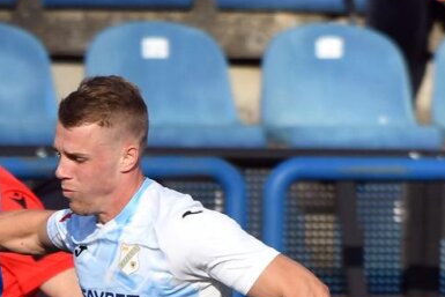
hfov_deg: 1.8
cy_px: 438
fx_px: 14158
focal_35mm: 1145
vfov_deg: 1.2
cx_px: -12
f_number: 5
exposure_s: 1/1600
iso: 160
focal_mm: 350
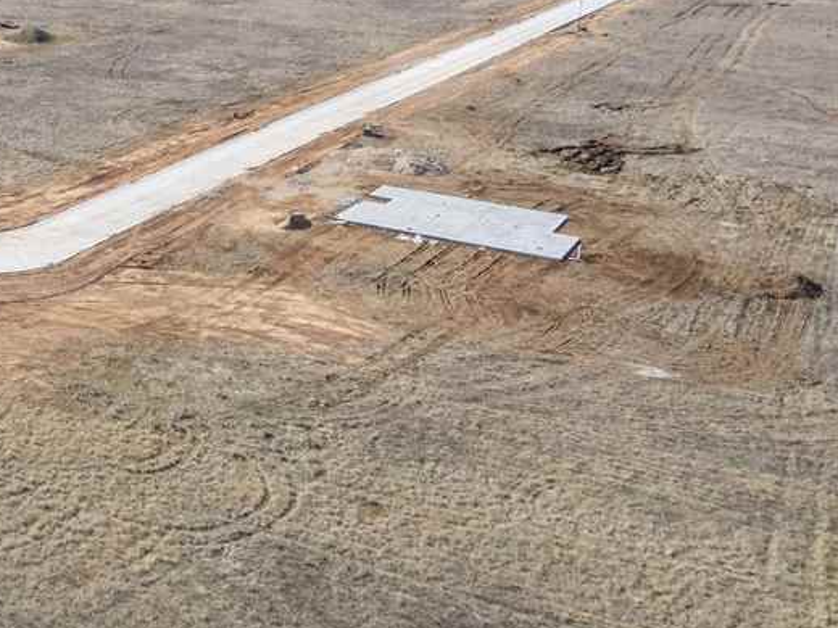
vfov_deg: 27.9
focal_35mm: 52
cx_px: -24
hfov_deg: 33.3
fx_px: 1259
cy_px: 242
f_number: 2.8
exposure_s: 1/2500
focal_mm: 8.38
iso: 160
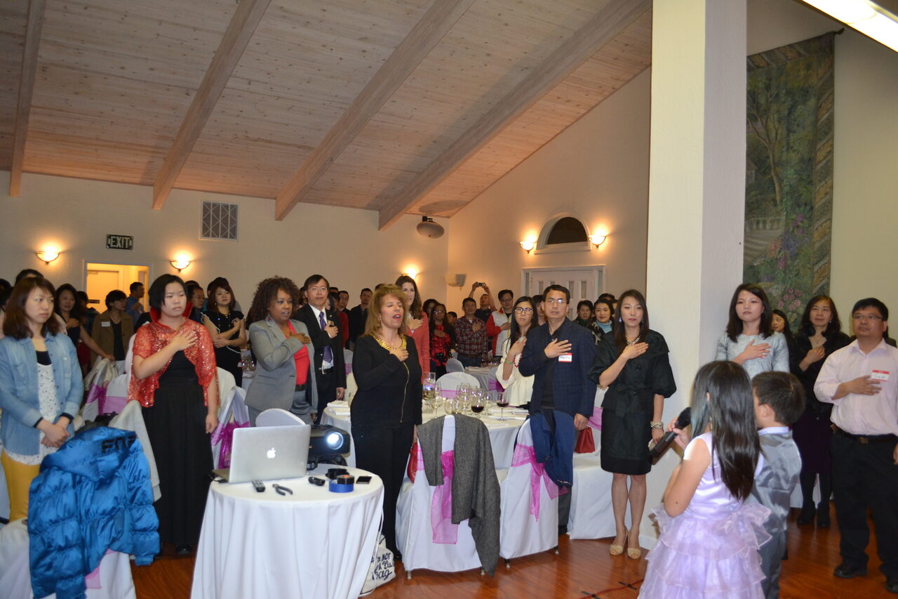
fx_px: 673
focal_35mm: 27
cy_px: 300
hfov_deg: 67.4
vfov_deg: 47.9
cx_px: 449
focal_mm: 18
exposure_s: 1/60
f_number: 3.5
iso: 800
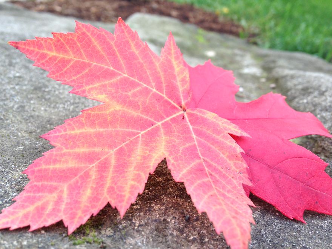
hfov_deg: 55.4
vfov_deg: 42.9
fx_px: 317
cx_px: 166
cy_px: 124
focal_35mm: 33
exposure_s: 1/60
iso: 64
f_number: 2.4
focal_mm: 4.12
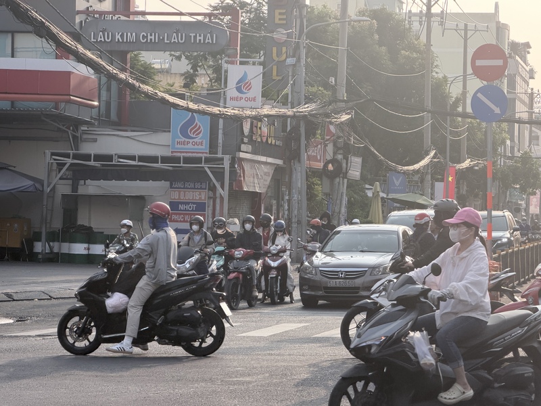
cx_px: 270
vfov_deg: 14.8
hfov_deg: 19.6
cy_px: 203
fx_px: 1563
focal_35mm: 100
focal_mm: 16.89
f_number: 2.8
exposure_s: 1/564
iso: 50
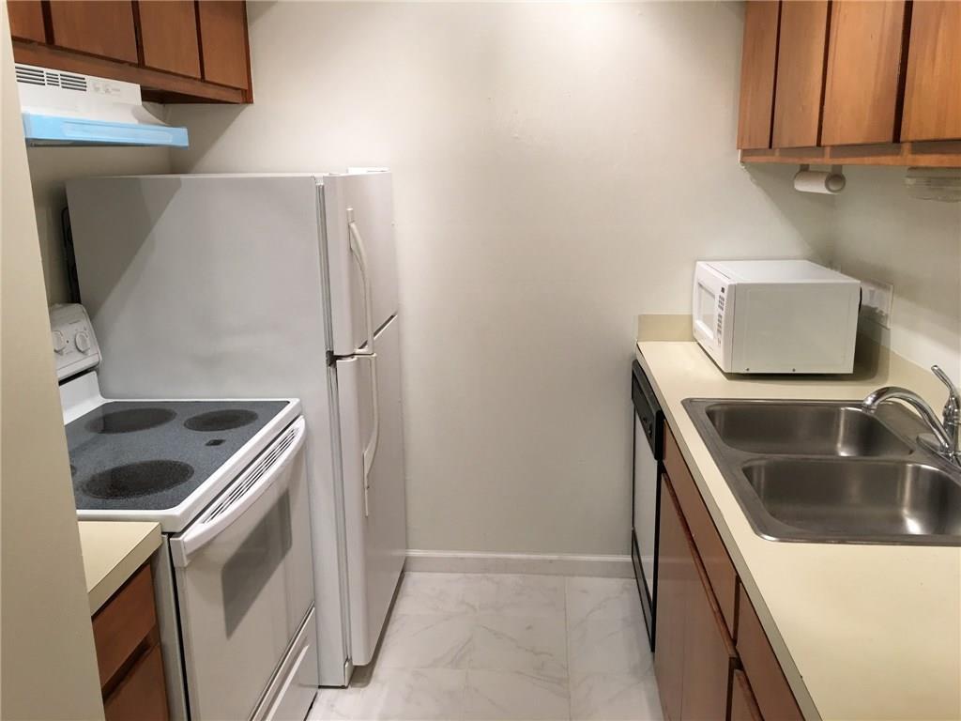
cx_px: 480
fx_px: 805
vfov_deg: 48.2
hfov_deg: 61.7
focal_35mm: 29
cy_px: 360
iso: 32
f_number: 2.2
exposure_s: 1/30
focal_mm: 4.15
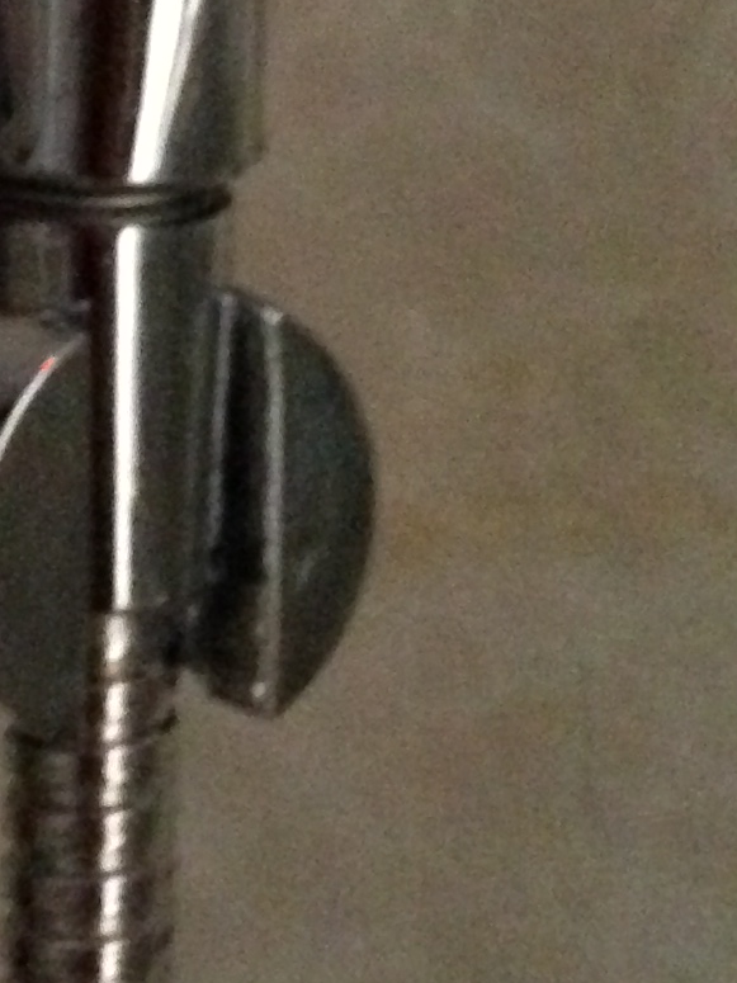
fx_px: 3947
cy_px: -685
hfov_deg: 10.0
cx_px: -680
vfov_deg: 13.1
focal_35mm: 139
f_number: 2.4
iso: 800
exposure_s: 1/15
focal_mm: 4.12
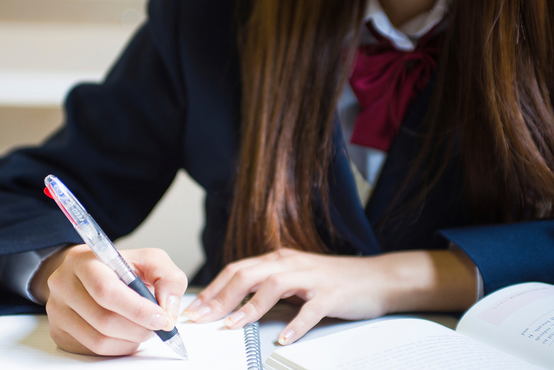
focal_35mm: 84
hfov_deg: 24.1
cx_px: 232
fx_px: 1293
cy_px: 210
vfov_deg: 16.3
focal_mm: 70
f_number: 2.8
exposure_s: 1/125
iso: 400
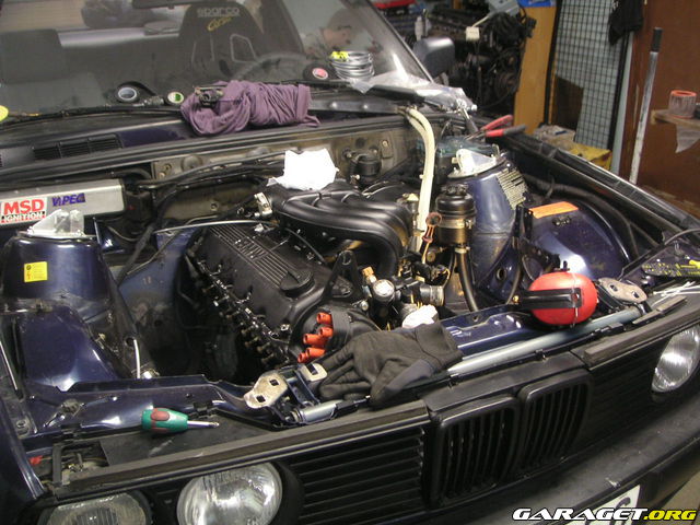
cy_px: 262
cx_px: 350
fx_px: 768
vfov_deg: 37.7
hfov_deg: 49.0
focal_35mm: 38
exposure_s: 1/8
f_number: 2.8
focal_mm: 6
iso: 100
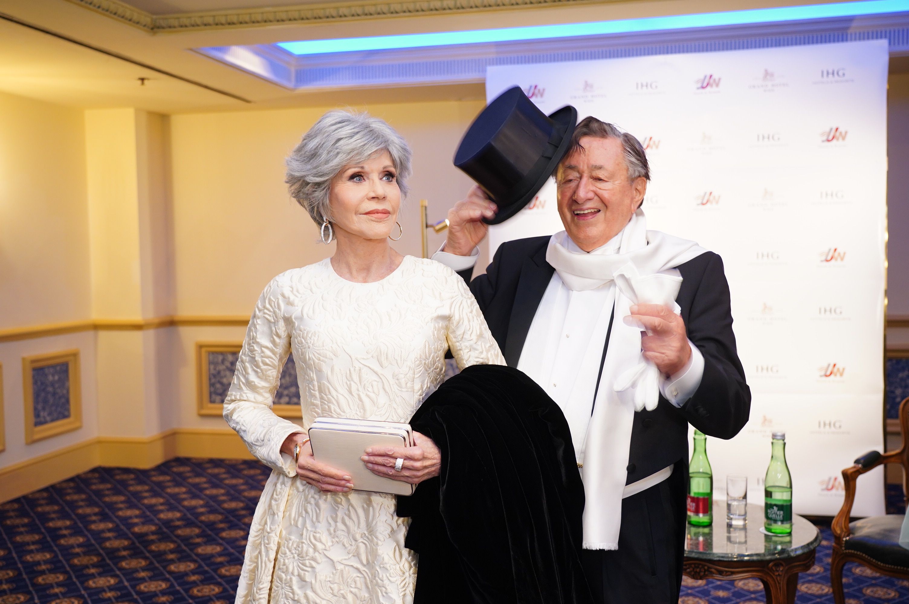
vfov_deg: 36.8
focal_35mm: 36
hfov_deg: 53.2
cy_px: 302
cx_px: 454
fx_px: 908
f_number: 4
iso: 1600
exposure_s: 1/60
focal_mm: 36
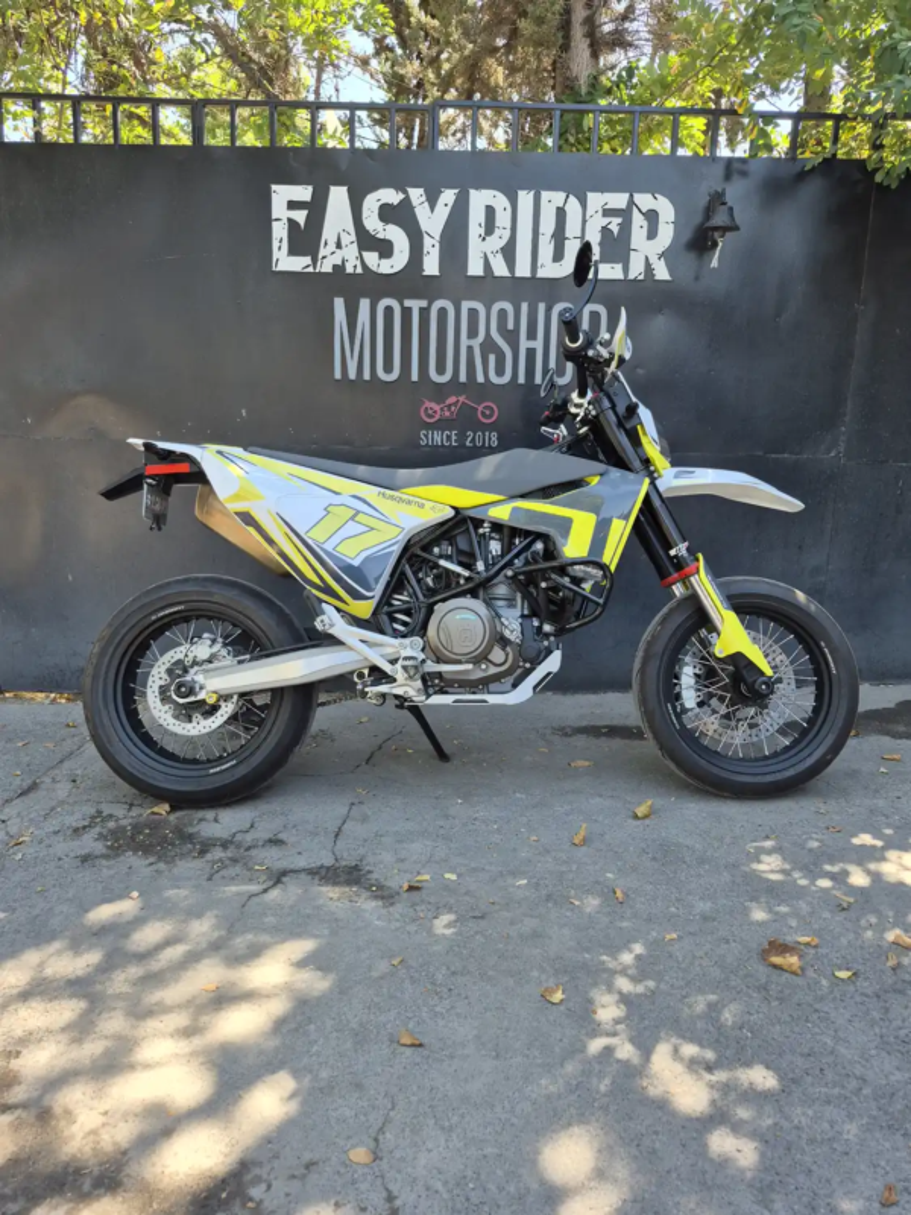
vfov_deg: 73.9
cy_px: 608
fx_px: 807
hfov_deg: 58.9
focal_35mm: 23
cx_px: 456
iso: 25
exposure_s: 1/180
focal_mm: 5.4
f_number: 1.8
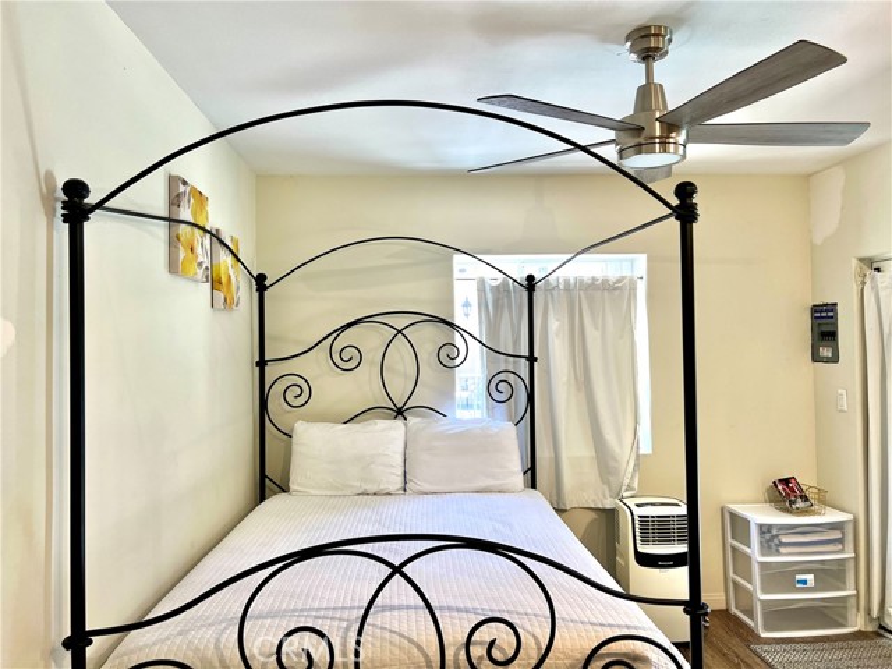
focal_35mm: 26
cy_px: 334
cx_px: 446
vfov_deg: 53.1
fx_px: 670
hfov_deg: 67.3
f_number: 1.5
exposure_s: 1/120
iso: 80
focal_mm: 5.7
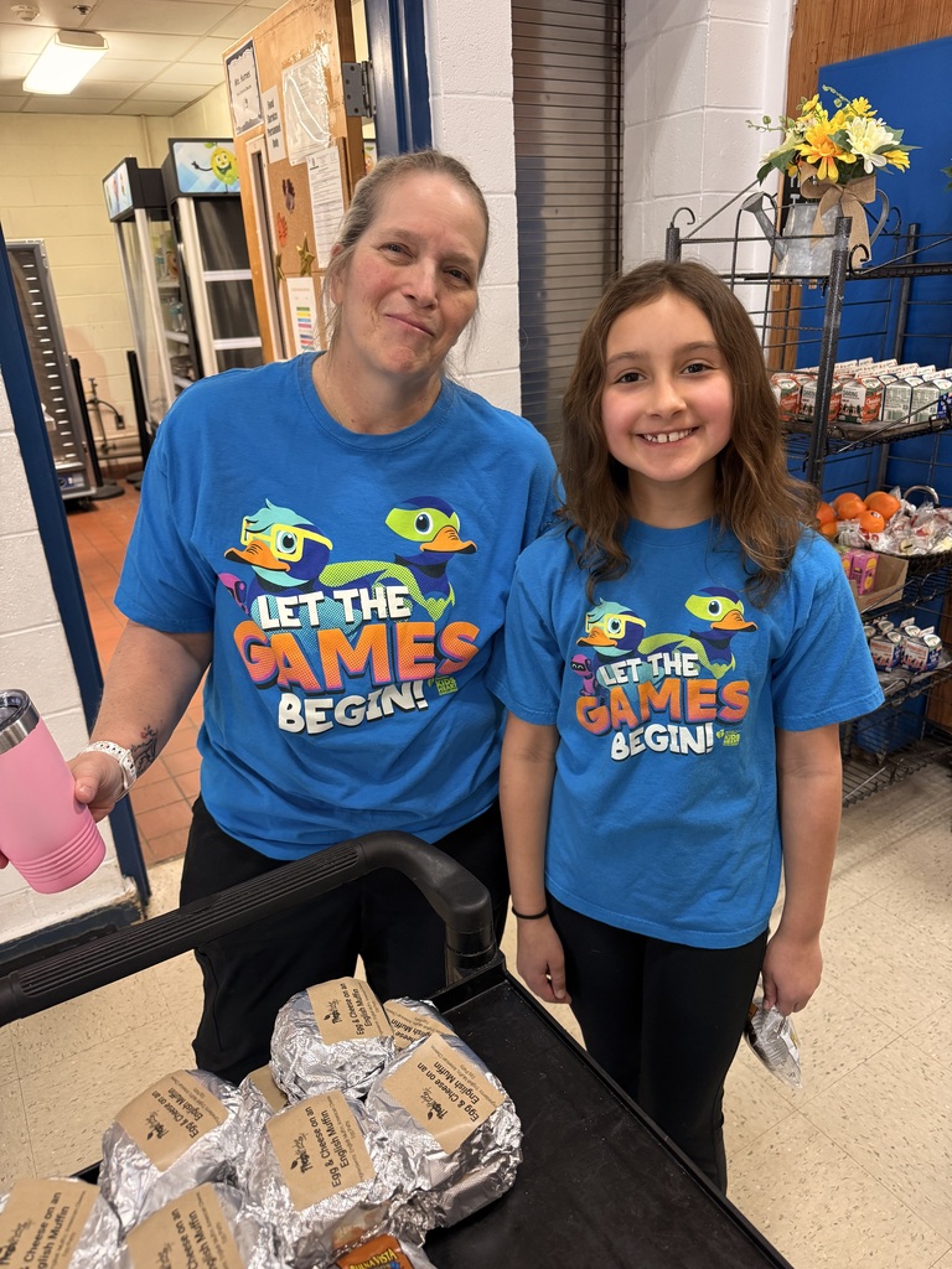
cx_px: 476
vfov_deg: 71.6
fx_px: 880
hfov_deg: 56.8
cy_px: 634
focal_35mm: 24
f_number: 1.78
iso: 250
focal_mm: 6.76
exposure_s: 1/60
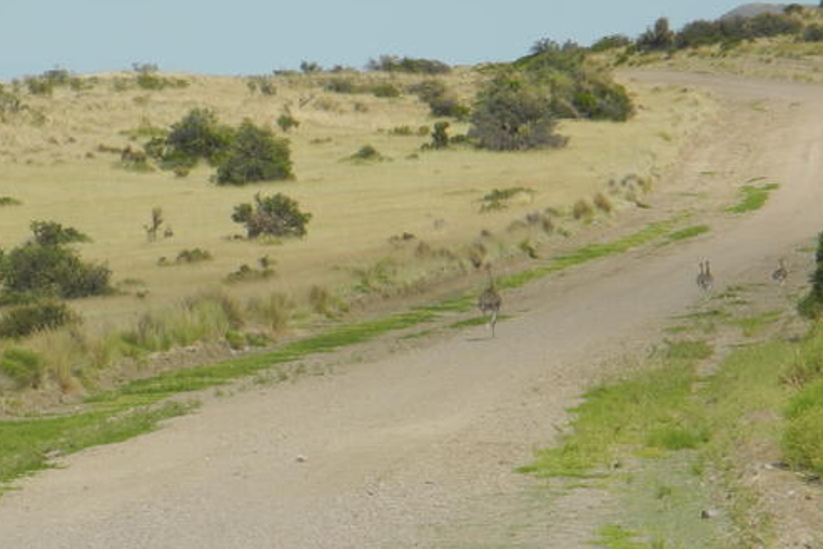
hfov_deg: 4.8
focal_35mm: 432
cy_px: 324
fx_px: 9878
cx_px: 351
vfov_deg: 3.2
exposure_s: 1/800
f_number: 5.6
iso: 100
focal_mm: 42.6
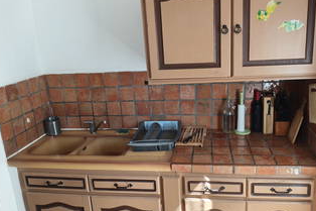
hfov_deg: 60.3
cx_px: 166
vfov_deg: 42.3
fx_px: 272
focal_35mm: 31
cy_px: 99
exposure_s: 1/99.8
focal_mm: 4.94
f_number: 1.5
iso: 125
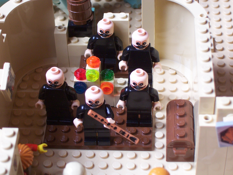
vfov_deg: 14.5
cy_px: 88
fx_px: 687
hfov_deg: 19.3
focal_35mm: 102
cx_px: 116
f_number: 4
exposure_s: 1/60
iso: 140
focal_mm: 17.5
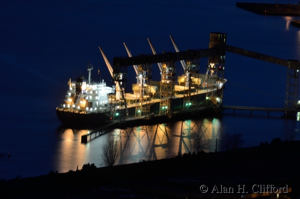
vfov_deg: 5.4
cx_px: 150
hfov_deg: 8.1
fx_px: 2120
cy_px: 100
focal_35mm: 255
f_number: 18
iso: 100
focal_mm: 170
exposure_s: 19
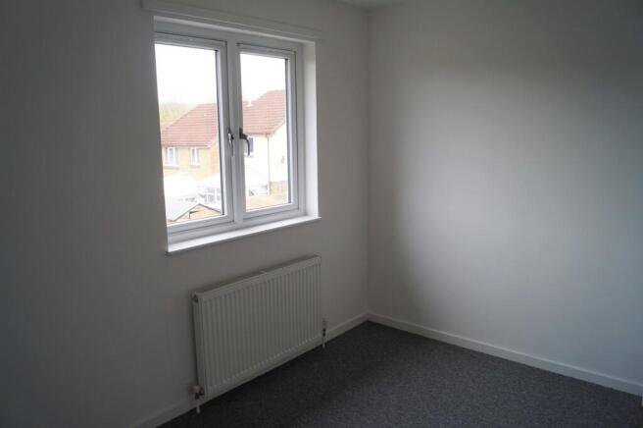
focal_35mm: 27
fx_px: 482
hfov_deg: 67.4
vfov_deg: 47.8
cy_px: 214
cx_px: 322
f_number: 4
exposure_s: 1/60
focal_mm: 18
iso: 320
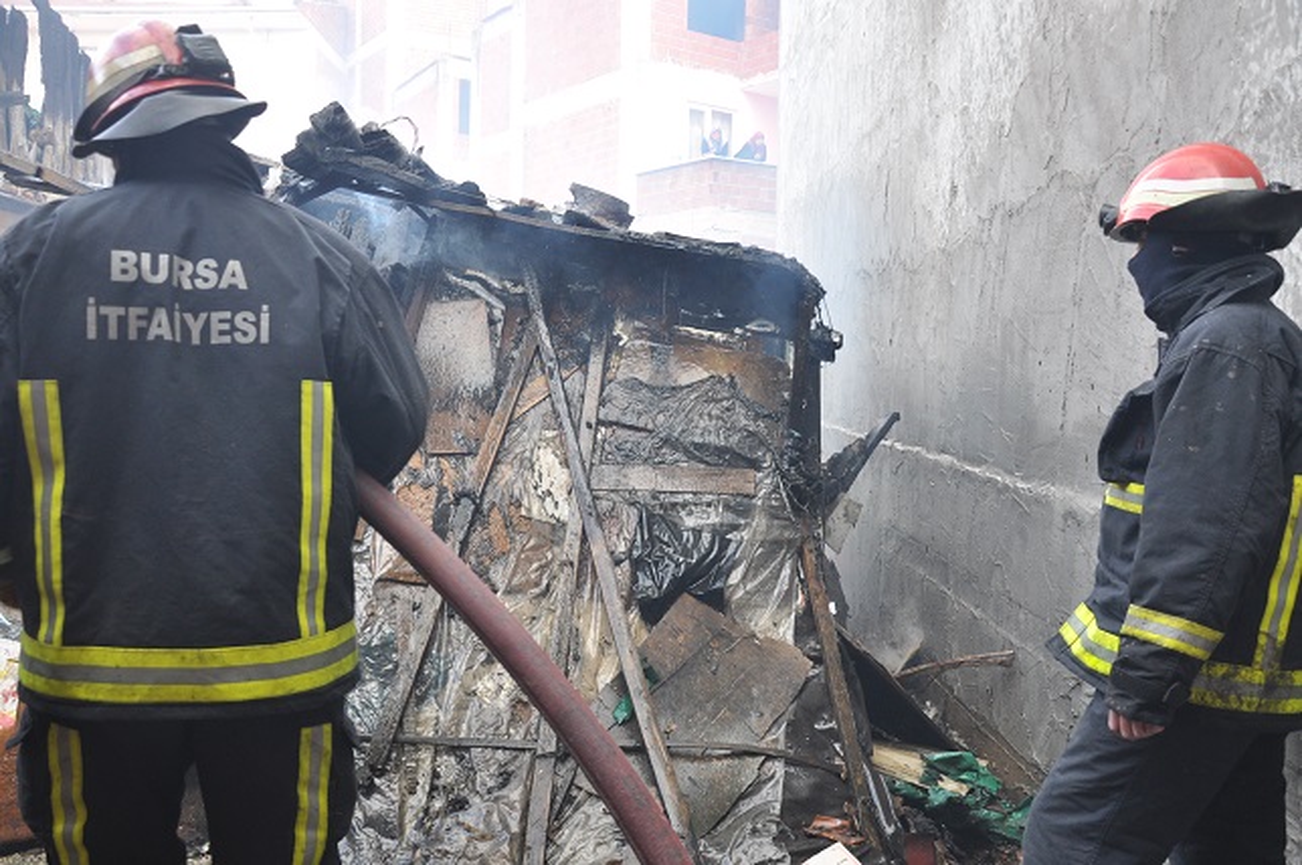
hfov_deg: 67.4
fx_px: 975
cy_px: 432
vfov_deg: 47.8
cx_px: 651
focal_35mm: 27
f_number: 5.6
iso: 400
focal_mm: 18
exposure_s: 1/125
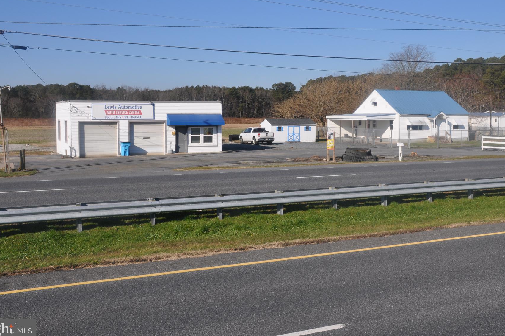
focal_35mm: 42
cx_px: 275
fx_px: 583
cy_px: 138
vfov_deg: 32.0
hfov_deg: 46.8
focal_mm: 23
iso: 200
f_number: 14
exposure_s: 1/200
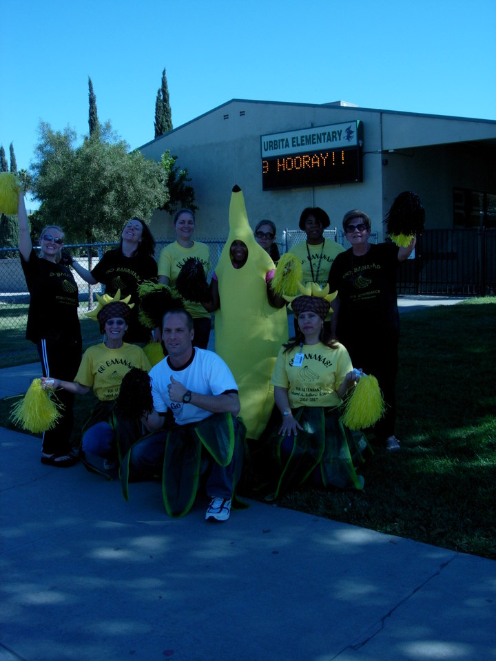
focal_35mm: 38
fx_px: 726
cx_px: 248
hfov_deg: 37.7
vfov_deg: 49.0
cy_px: 330
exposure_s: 1/418
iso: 64
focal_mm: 7.8
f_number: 4.8
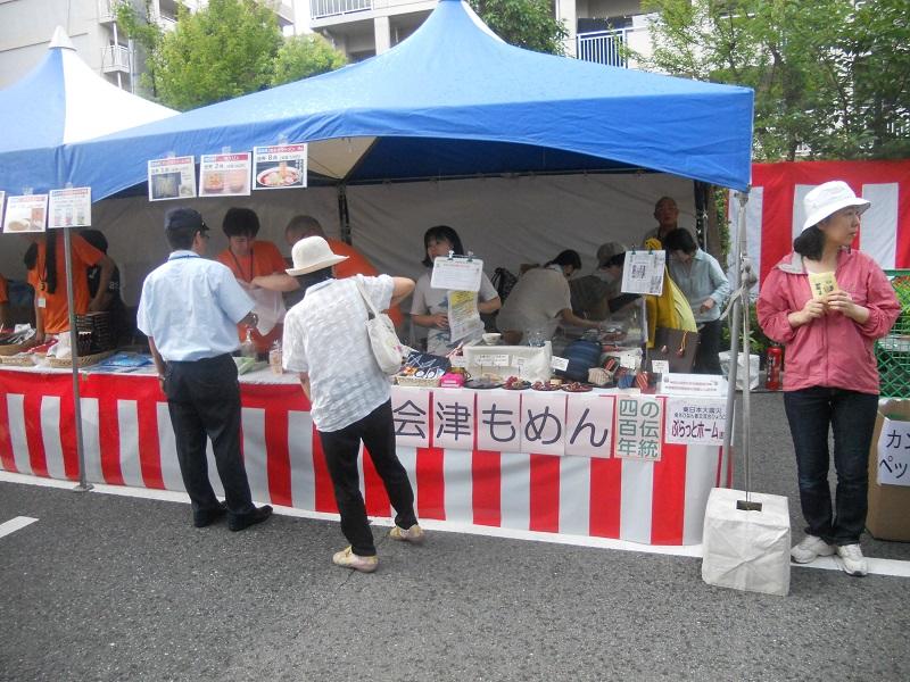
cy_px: 341
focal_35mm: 27
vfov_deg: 51.4
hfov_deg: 65.3
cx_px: 455
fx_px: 710
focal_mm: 4.9
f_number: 3.2
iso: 320
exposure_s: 1/125
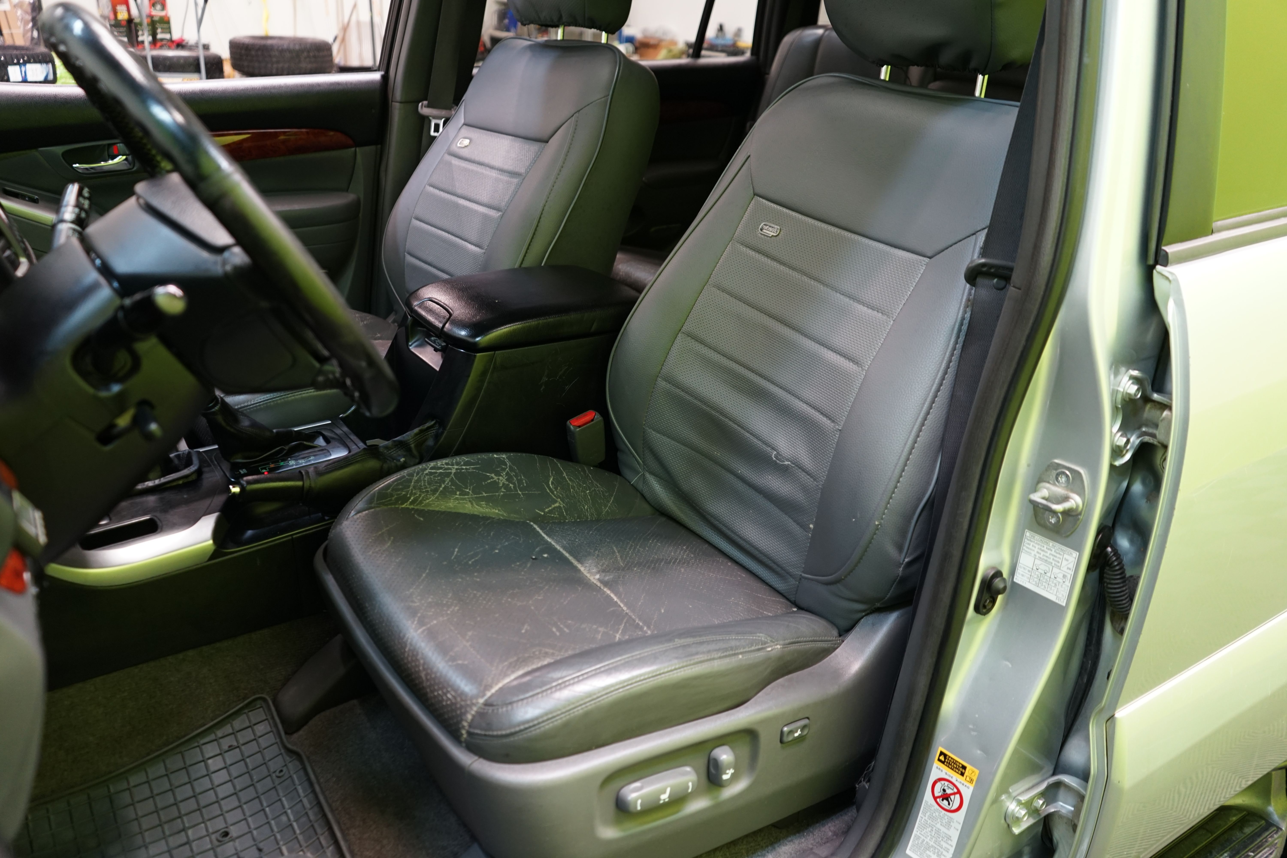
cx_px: 644
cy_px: 429
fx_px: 1001
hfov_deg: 65.5
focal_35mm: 28
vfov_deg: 46.4
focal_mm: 28
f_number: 3.5
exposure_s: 1/30
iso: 800
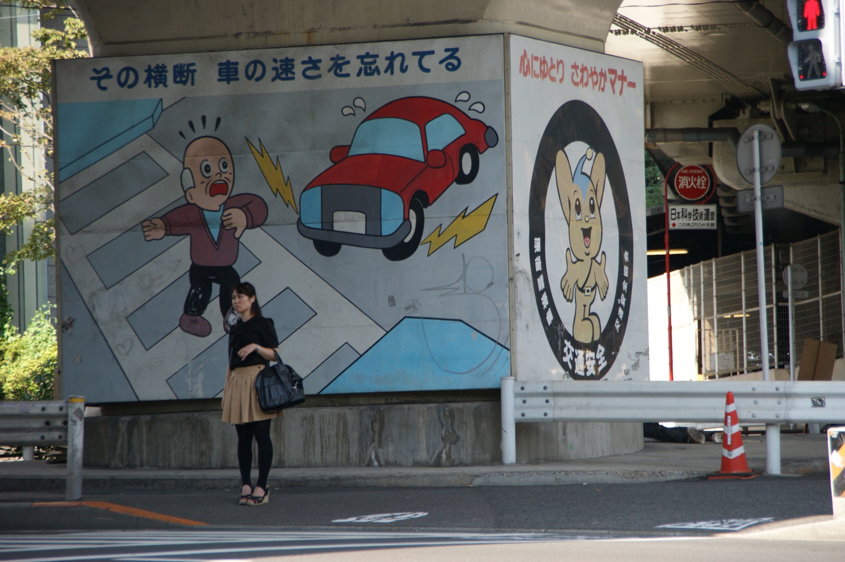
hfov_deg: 9.2
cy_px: 281
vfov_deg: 6.1
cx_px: 422
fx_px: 5277
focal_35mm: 225
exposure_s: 1/250
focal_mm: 150
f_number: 6.3
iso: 200
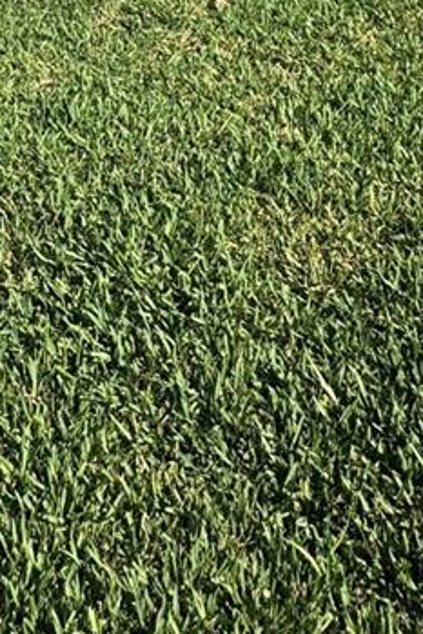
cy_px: -260
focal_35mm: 50
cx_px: 172
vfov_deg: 29.0
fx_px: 880
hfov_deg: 27.0
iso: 50
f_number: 2.2
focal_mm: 2.22
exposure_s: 1/1600
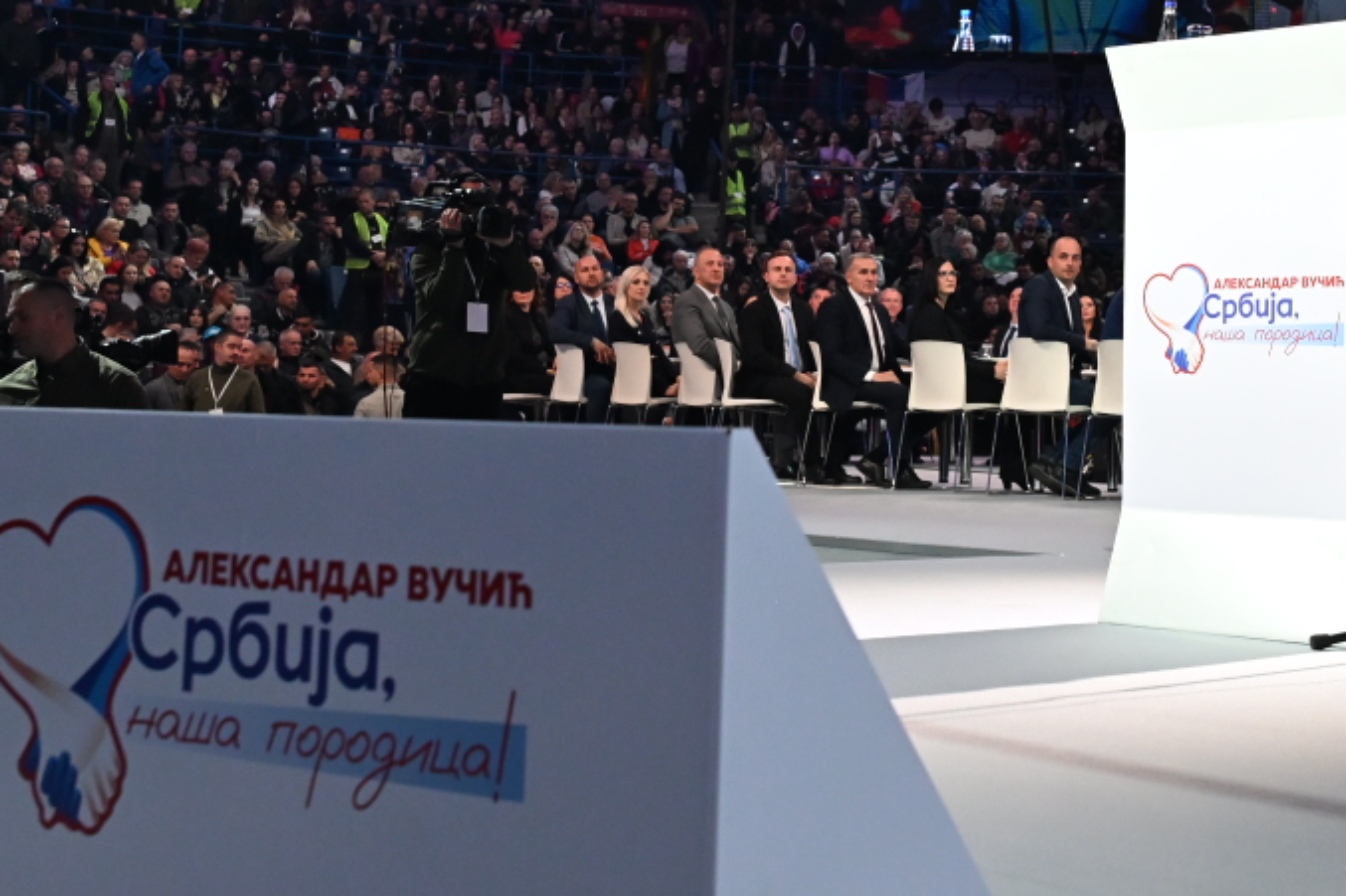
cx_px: 946
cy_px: 68
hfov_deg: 29.3
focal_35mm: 68
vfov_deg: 19.5
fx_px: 2549
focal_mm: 28.5
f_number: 4
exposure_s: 1/500
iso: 4000
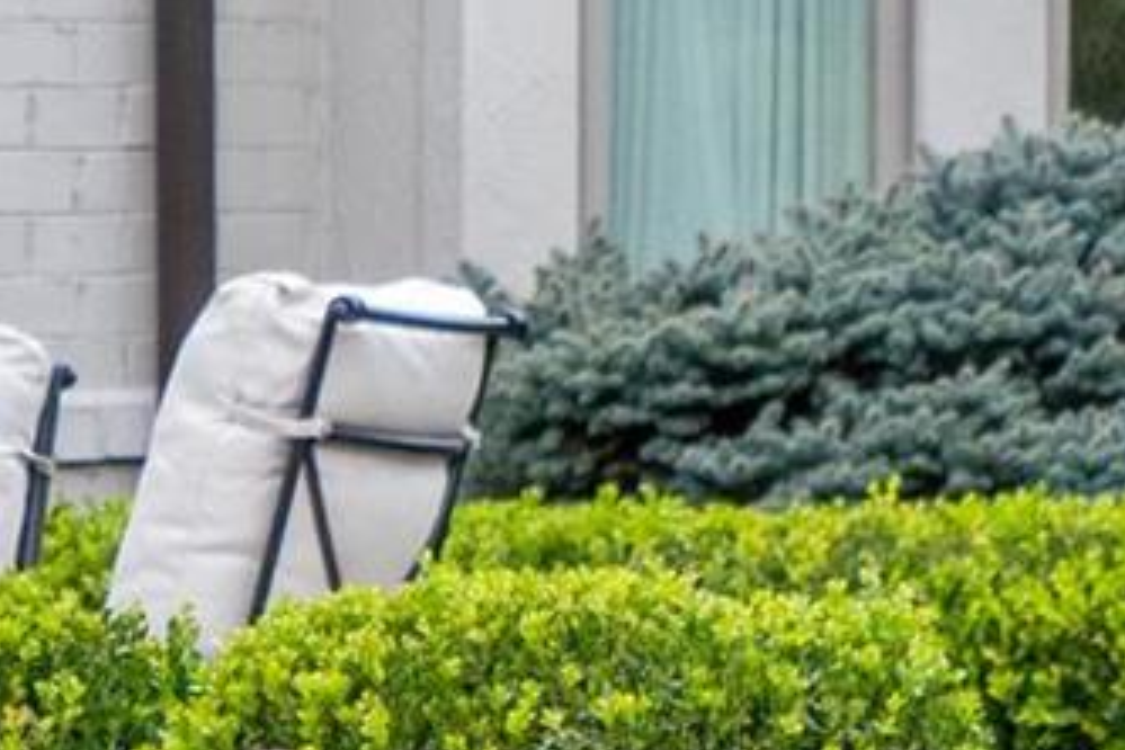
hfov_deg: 3.6
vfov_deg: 2.4
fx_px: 17999
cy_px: 848
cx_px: -220
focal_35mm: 576
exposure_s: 1/400
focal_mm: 60
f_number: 4
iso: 400
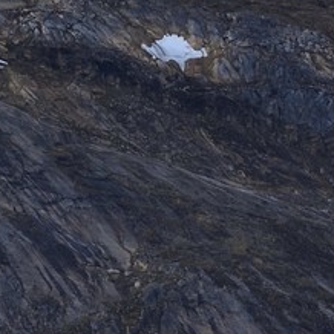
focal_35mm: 512
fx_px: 5589
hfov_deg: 3.3
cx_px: -777
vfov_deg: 3.4
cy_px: 285
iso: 200
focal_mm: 82
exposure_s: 1/250
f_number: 9
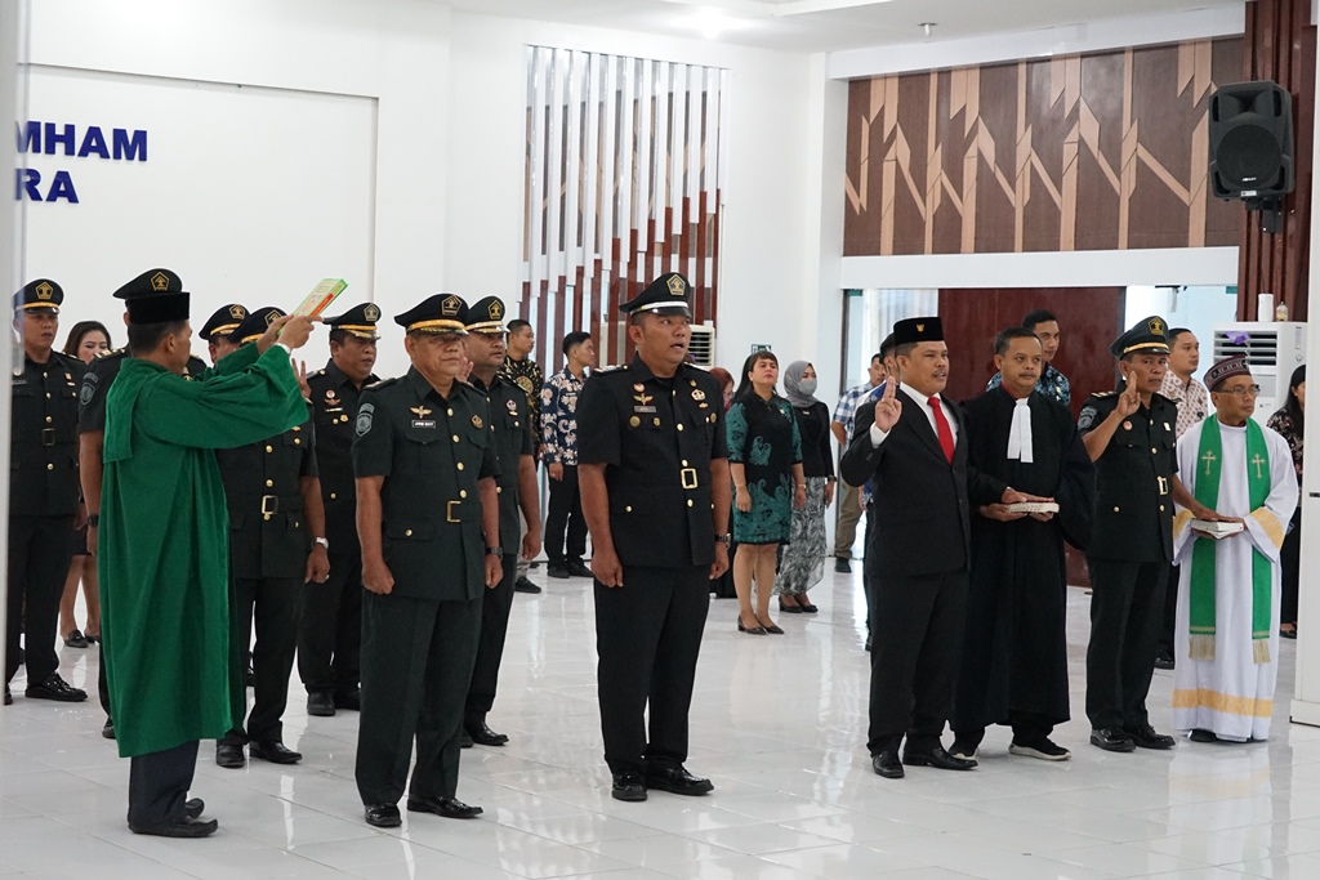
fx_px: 2384
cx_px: 660
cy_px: 440
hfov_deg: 31.0
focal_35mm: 65
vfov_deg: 20.9
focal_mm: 65
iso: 6400
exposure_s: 1/80
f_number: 5
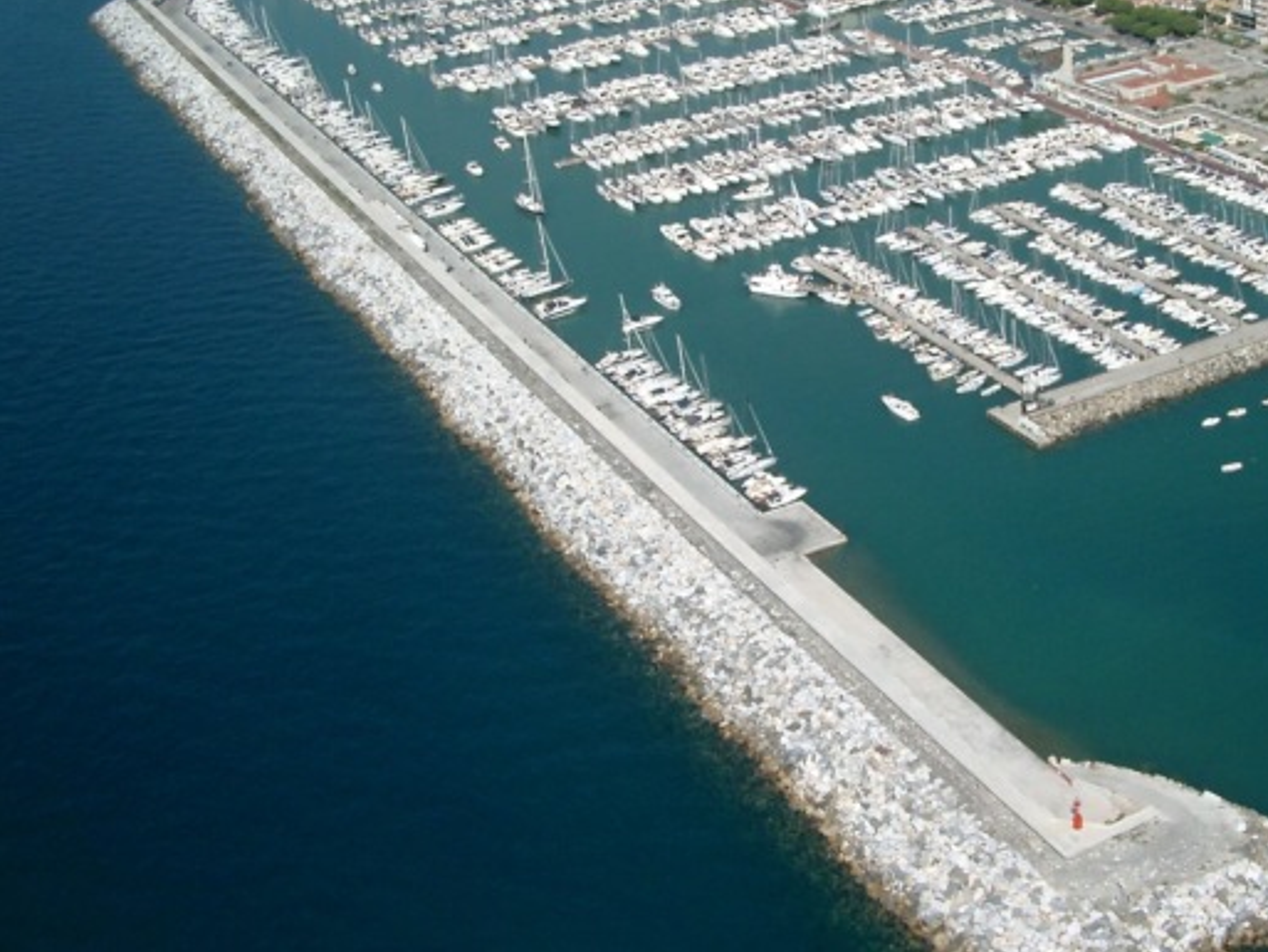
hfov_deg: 38.5
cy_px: 398
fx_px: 1795
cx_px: 838
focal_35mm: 49
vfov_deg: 29.6
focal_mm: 7.6
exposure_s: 1/1600
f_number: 5
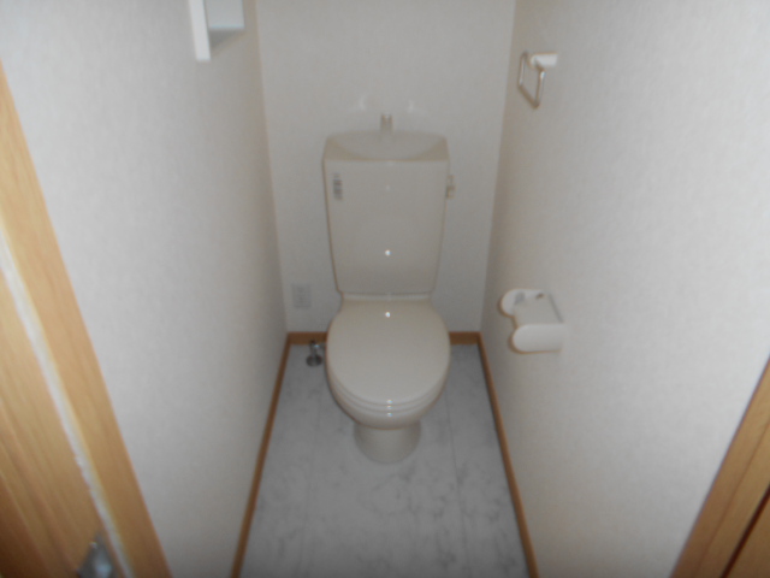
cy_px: 289
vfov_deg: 53.1
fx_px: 578
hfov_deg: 67.3
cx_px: 385
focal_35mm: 26
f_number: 3.2
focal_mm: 4.6
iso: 80
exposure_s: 1/25
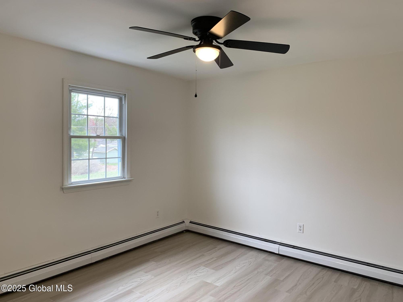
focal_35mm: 26
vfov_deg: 53.1
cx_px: 202
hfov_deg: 67.3
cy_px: 151
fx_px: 303
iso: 80
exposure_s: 1/60
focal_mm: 4.25
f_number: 1.8
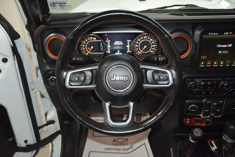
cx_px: 118
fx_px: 235
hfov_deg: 53.1
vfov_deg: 36.9
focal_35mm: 36
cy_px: 78
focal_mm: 24
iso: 1400
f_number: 3.8
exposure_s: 1/100
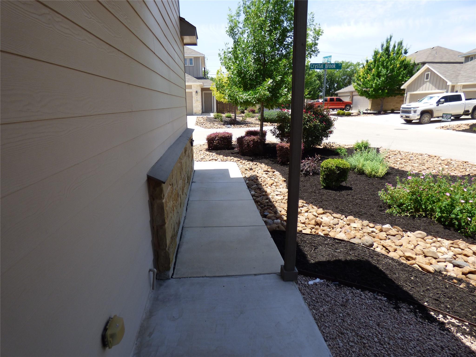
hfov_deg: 81.7
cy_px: 178
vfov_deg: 66.0
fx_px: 275
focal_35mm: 20
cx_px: 238
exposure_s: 1/800
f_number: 2.8
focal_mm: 3.58
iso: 100
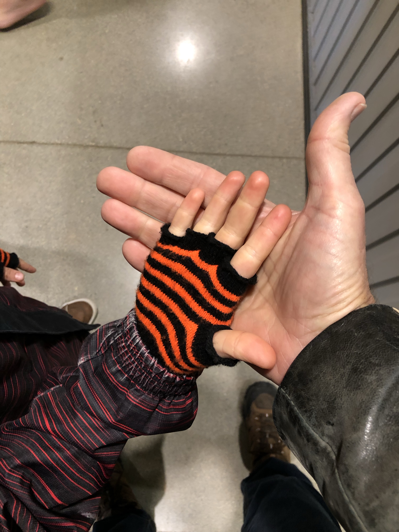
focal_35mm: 28
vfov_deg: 63.4
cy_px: 266
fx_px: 430
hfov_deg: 49.7
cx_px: 200
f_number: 1.8
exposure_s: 1/15
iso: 50
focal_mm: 4
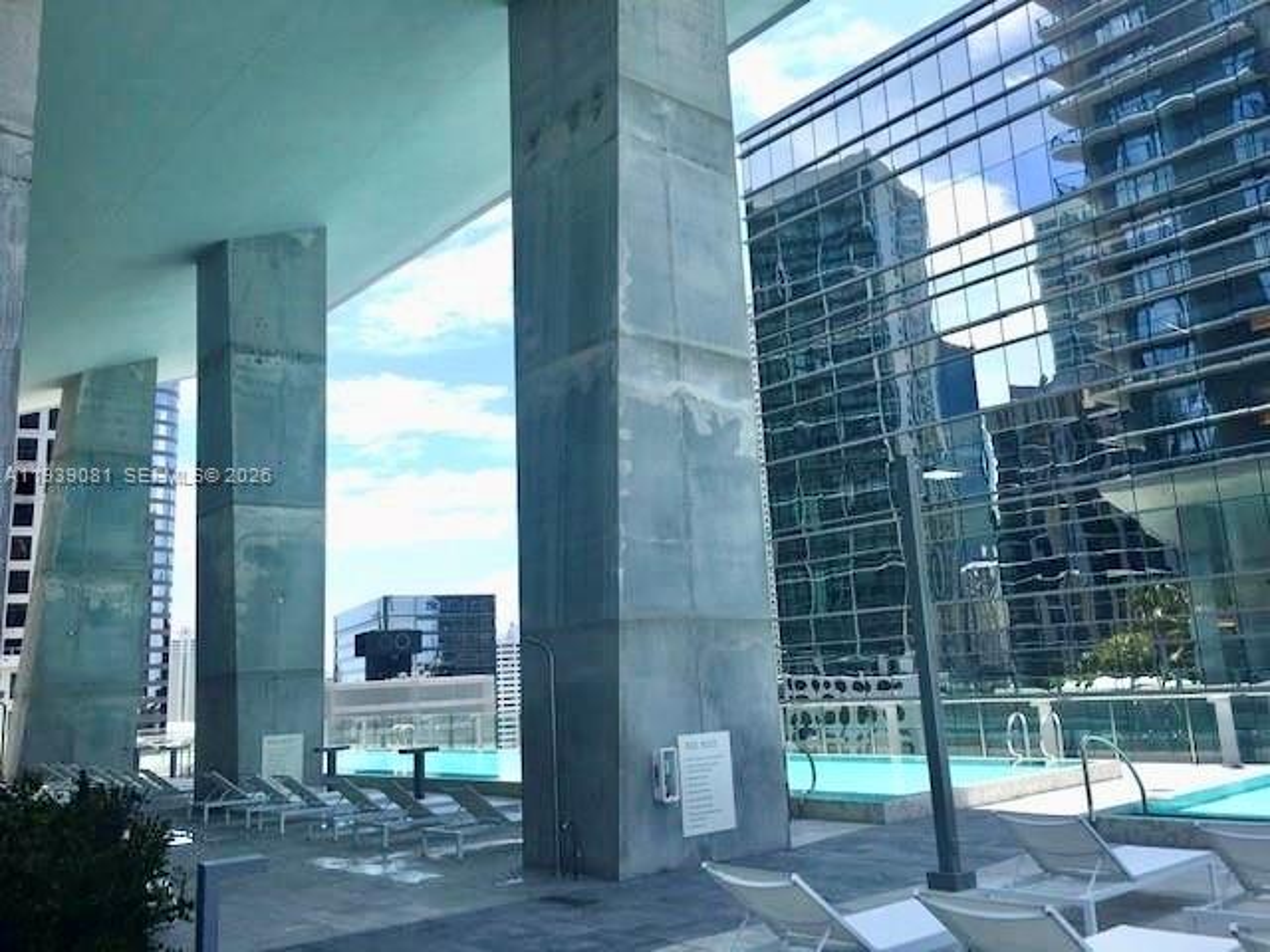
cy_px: 476
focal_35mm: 29
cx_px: 635
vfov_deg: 48.2
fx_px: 1064
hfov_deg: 61.7
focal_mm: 4.15
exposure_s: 1/1451
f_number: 2.2
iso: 25
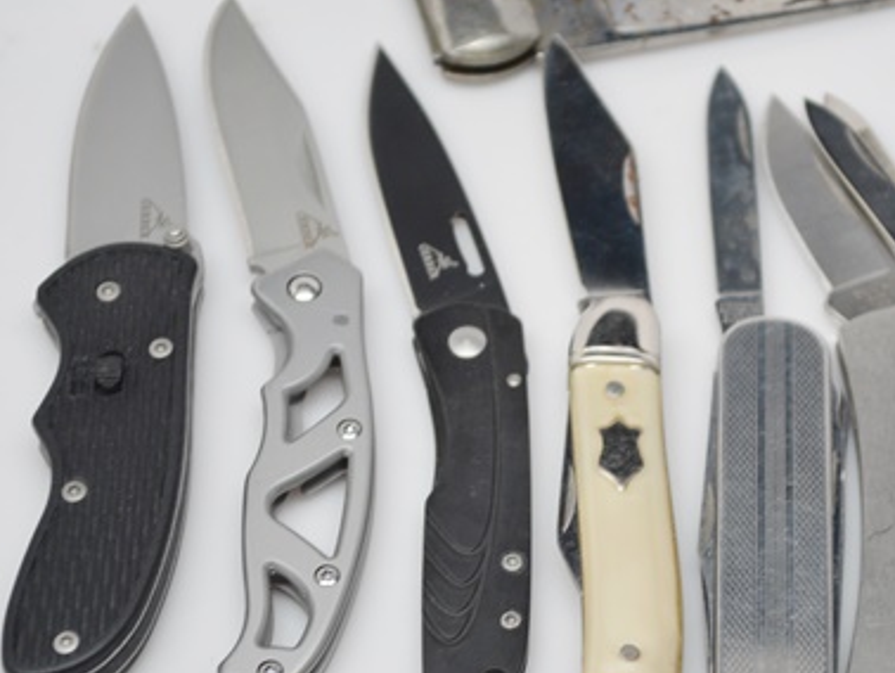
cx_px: 635
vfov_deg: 11.8
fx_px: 3254
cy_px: 410
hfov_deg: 15.6
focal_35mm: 126
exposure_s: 1/60
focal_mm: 55
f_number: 5.6
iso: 720
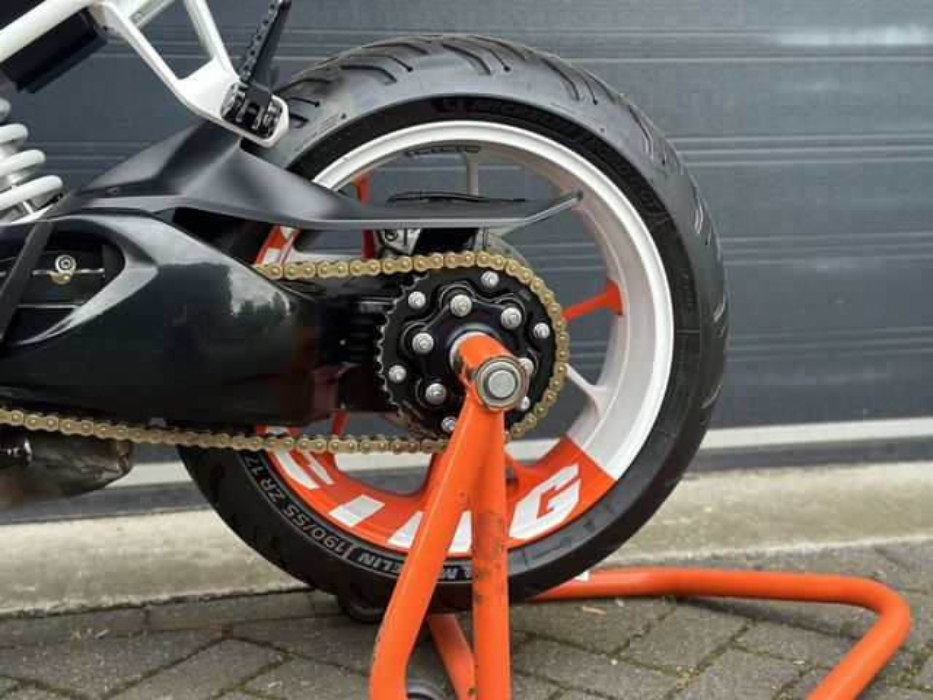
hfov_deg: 39.7
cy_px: 350
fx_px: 1294
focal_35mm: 48
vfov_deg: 30.3
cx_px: 466
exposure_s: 1/344
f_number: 1.78
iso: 80
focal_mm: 6.86
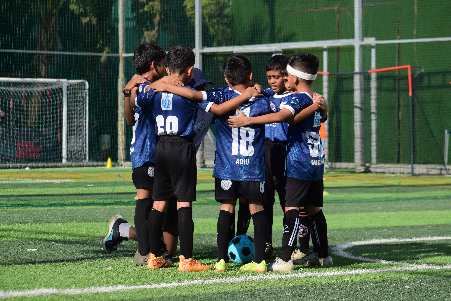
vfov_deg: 10.2
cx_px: 226
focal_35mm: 135
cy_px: 150
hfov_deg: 15.2
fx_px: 1691
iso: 280
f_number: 6.3
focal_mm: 90
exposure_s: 1/1000
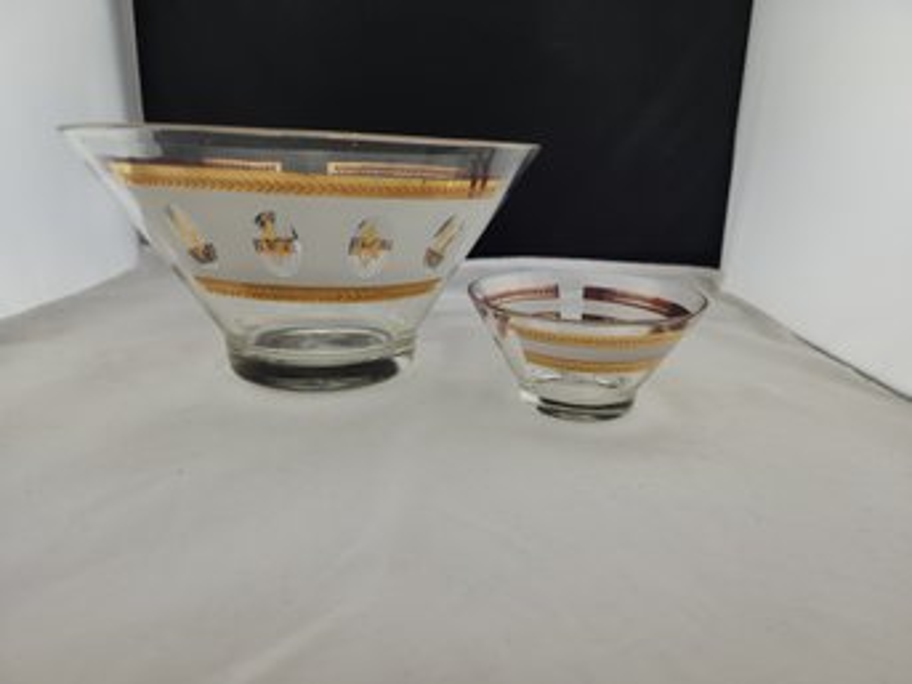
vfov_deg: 58.8
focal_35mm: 23
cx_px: 456
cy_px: 342
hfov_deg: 73.9
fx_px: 606
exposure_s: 1/301
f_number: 1.8
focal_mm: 6.4
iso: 12
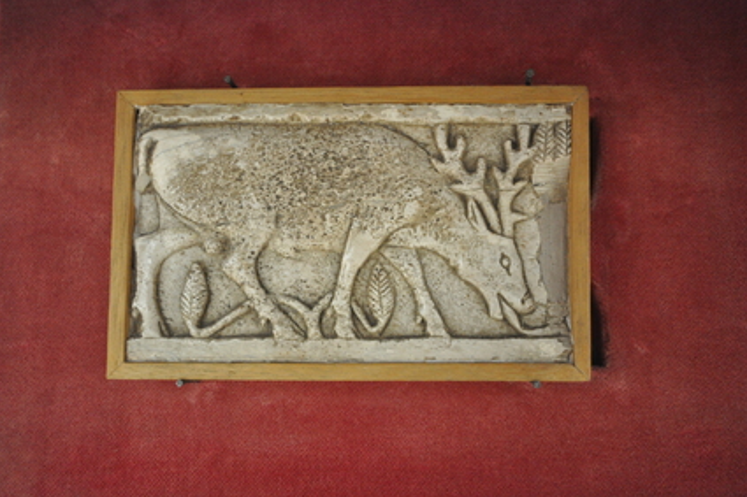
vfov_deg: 42.3
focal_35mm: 31
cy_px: 248
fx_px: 643
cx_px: 381
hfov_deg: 60.3
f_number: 5.6
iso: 1600
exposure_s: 1/6
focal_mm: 20
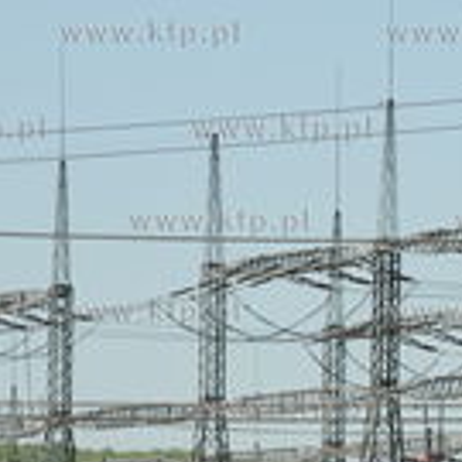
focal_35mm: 464
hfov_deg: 3.8
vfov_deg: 3.8
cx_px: 404
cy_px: 452
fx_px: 7006
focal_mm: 185
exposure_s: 1/200
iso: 200
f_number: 7.1
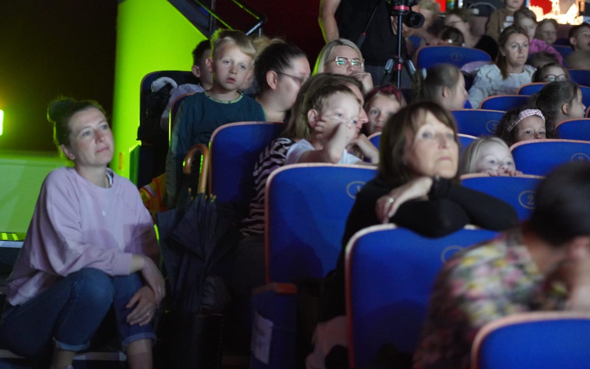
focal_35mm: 108
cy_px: 179
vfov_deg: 12.1
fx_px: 1737
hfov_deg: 19.3
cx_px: 295
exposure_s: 1/4
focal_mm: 105
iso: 12800
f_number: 4
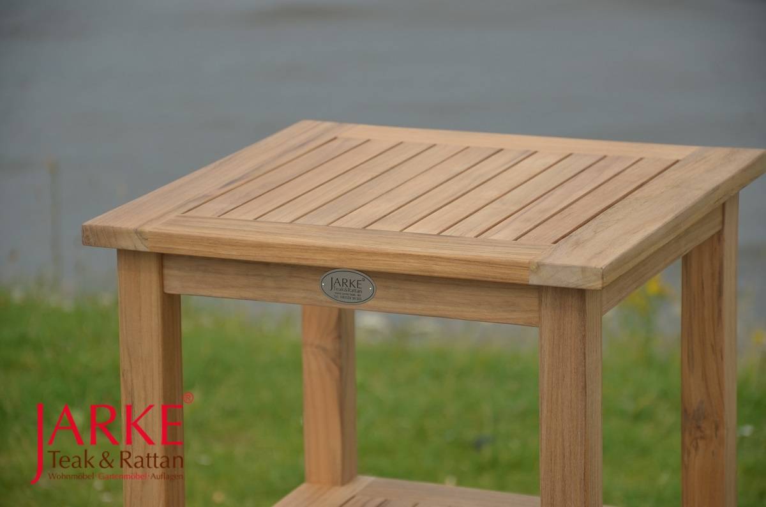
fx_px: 3343
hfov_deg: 13.1
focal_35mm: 158
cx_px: 383
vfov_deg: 8.7
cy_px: 254
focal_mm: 105
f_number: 5.6
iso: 100
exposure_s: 1/500
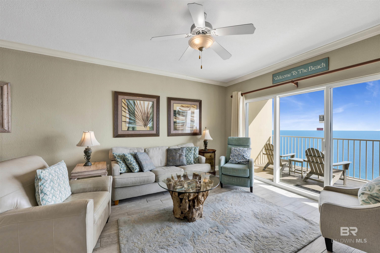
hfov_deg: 104.3
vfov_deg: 81.2
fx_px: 148
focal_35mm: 14
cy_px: 126
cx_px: 190
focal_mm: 14
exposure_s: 1/100
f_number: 11
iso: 400
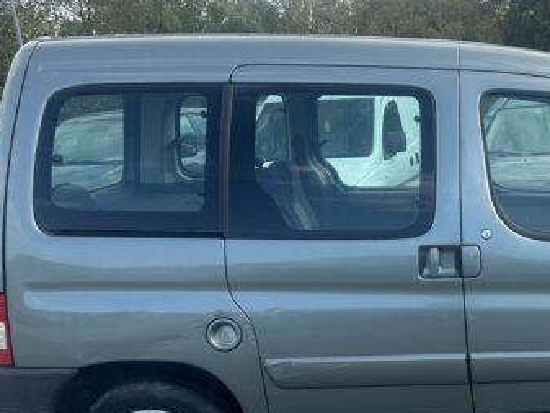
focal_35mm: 57
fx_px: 906
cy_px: 281
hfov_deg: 31.8
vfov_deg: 25.5
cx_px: 516
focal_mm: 6.86
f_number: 1.78
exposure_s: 1/1107
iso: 80
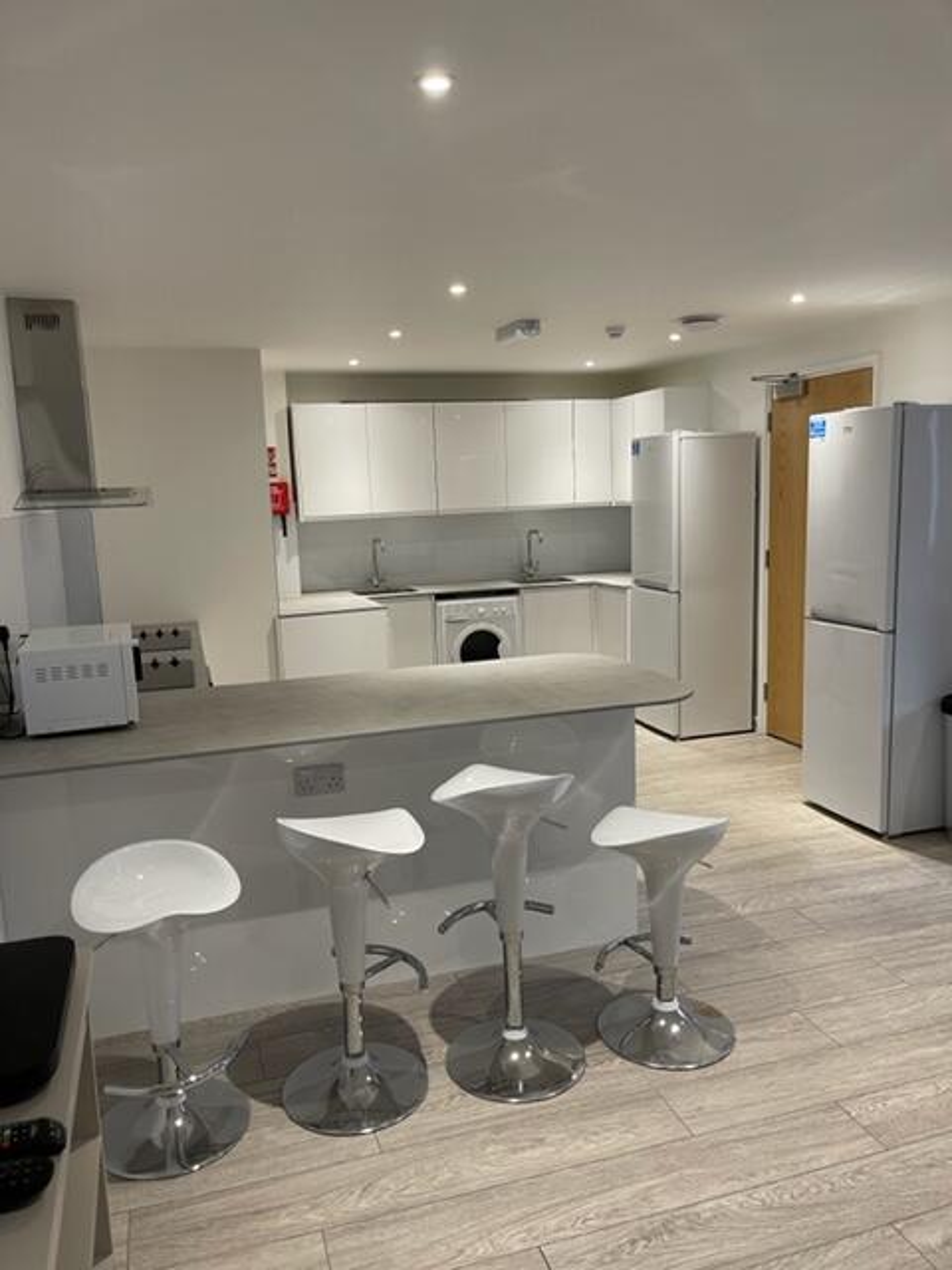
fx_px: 953
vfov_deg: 67.3
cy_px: 635
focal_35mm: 26
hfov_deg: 53.1
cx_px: 476
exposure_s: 1/50
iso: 80
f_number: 1.6
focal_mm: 5.1
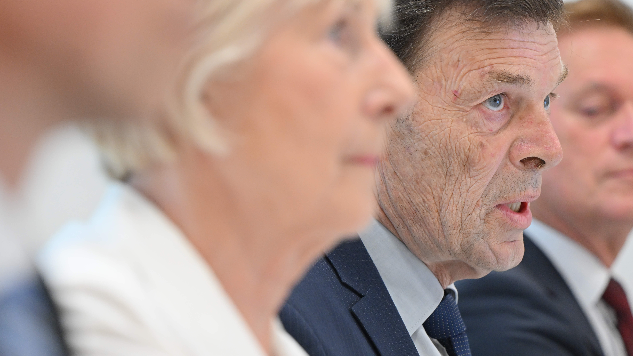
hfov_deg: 10.5
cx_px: 297
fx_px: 3441
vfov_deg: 5.9
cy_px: 93
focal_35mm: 205
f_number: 3.5
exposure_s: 1/125
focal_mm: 135
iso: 2000
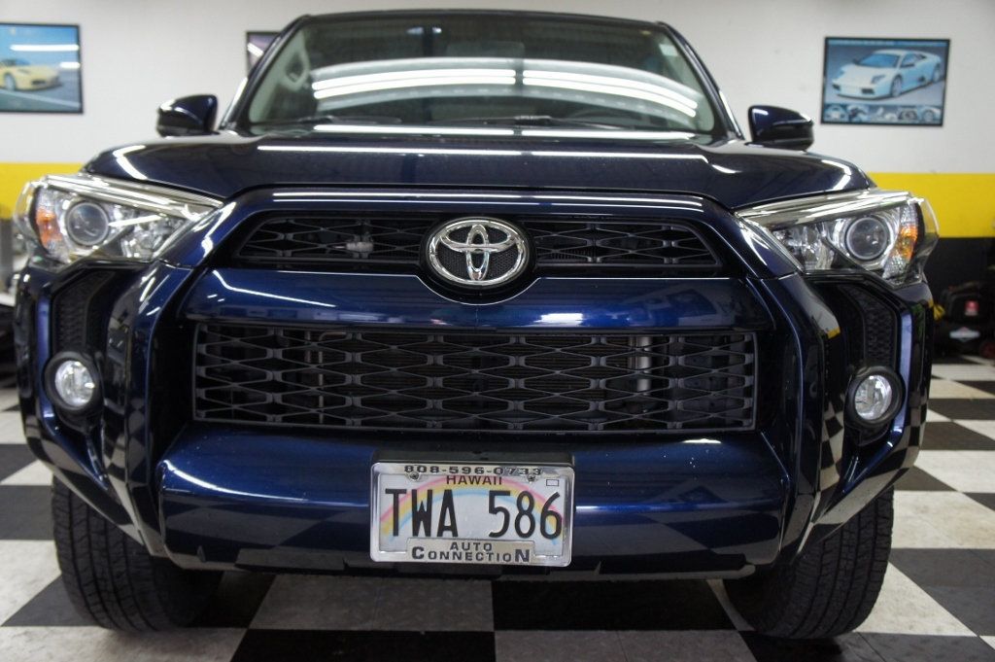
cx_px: 498
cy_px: 331
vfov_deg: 39.9
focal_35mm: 33
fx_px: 911
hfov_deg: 57.3
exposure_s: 1/80
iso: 800
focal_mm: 22
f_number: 4
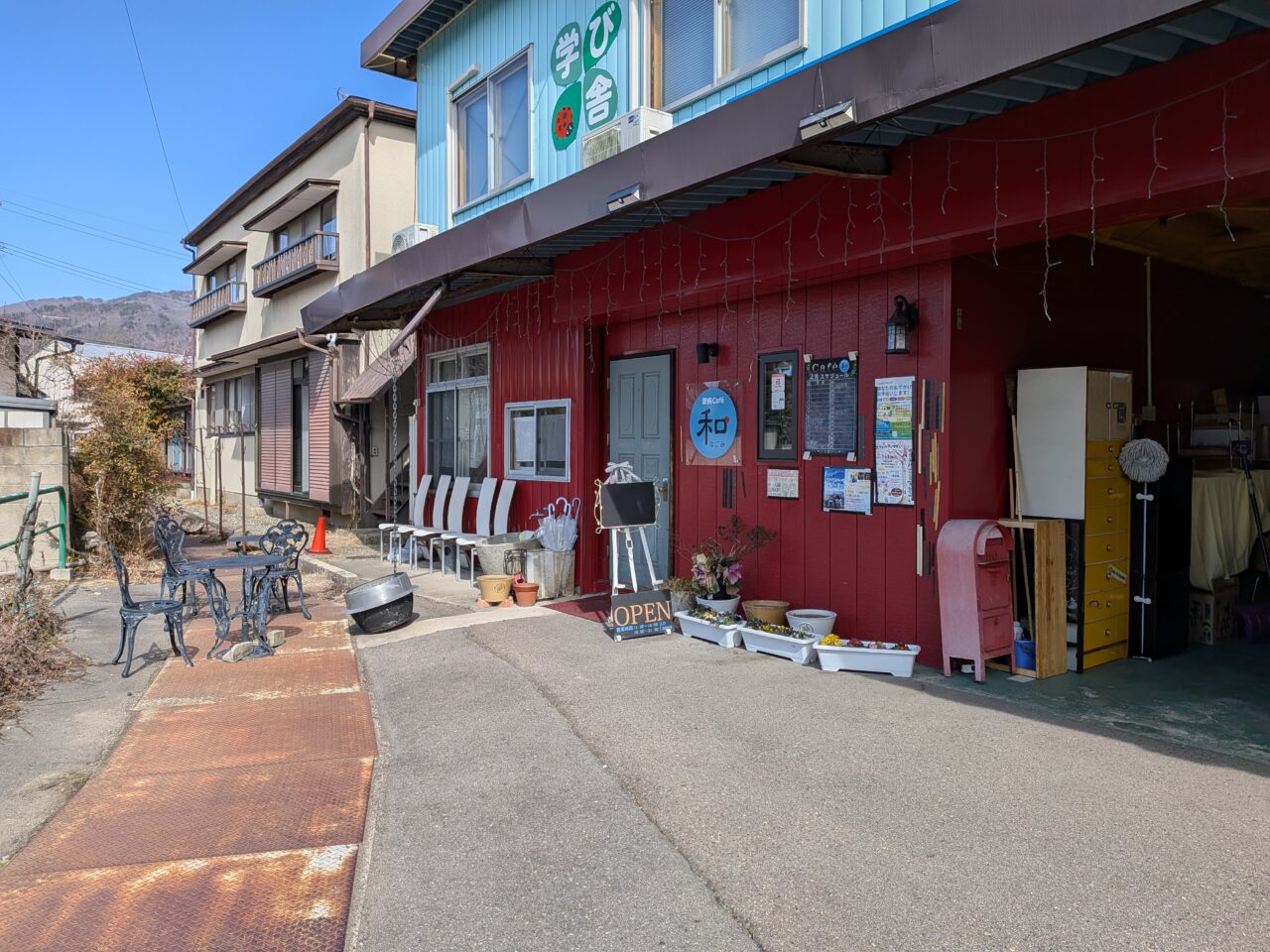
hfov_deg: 71.6
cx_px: 635
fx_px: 881
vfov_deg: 56.8
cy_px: 476
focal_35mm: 24
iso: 28
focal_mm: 4.53
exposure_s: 1/1142
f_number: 1.7
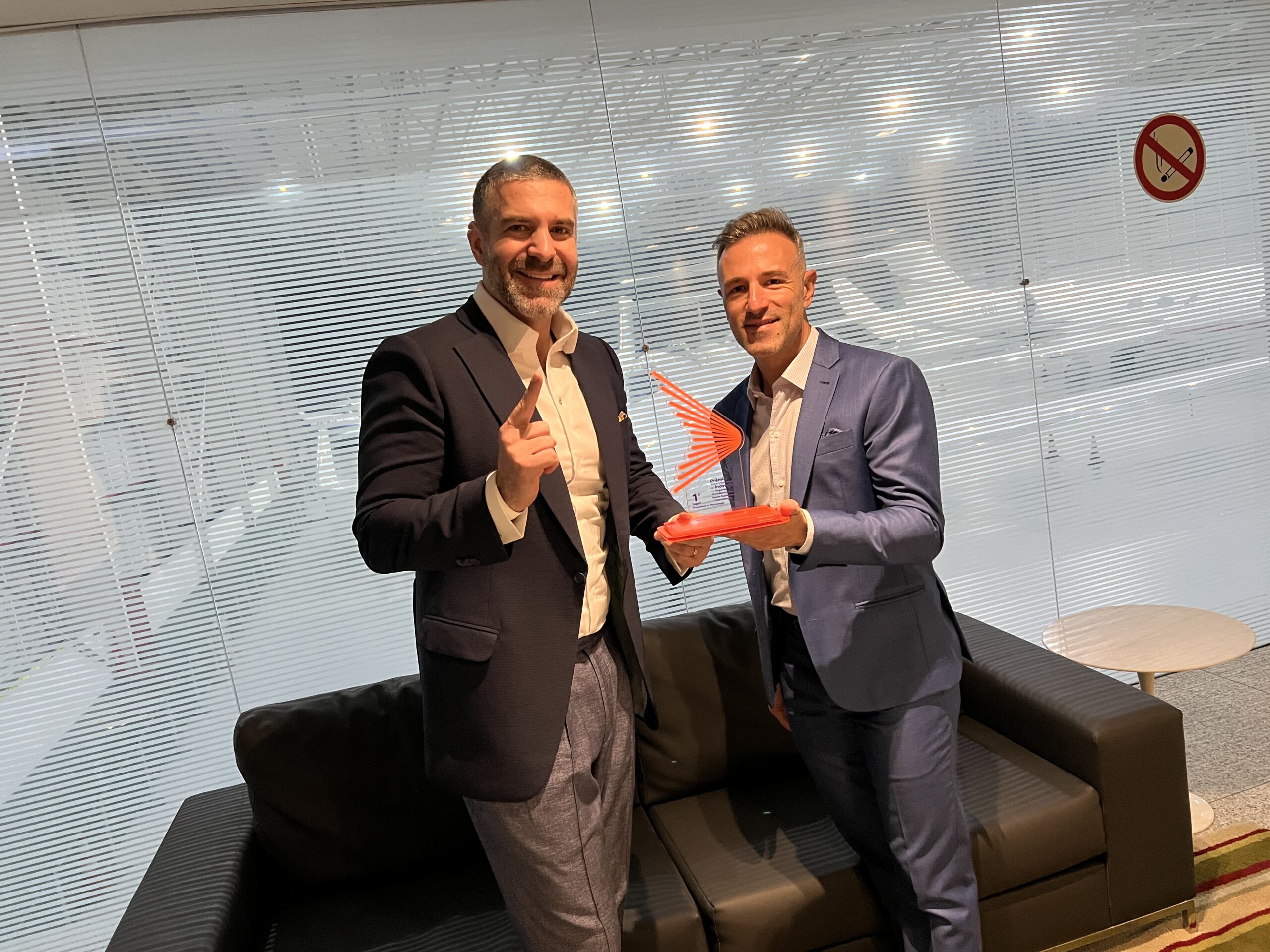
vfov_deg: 53.1
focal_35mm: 26
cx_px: 635
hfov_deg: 67.3
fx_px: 954
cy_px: 476
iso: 400
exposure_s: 1/40
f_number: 1.5
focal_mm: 5.7
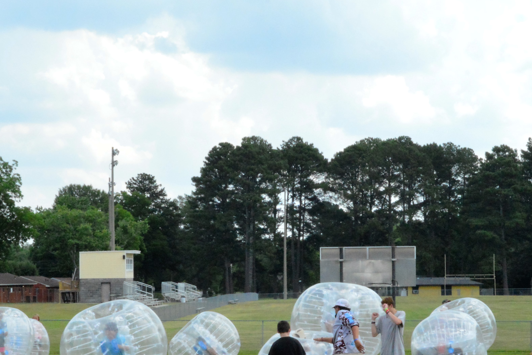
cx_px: 275
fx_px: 1271
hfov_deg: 23.6
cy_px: 250
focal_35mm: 86
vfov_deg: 15.8
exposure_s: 1/400
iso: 3200
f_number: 22
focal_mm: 30
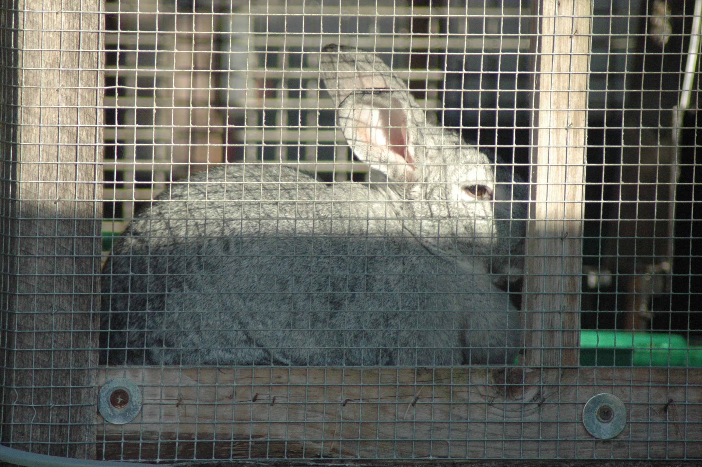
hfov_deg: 4.6
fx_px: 8767
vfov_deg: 3.0
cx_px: 351
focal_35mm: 450
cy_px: 234
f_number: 6
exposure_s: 1/1250
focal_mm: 300
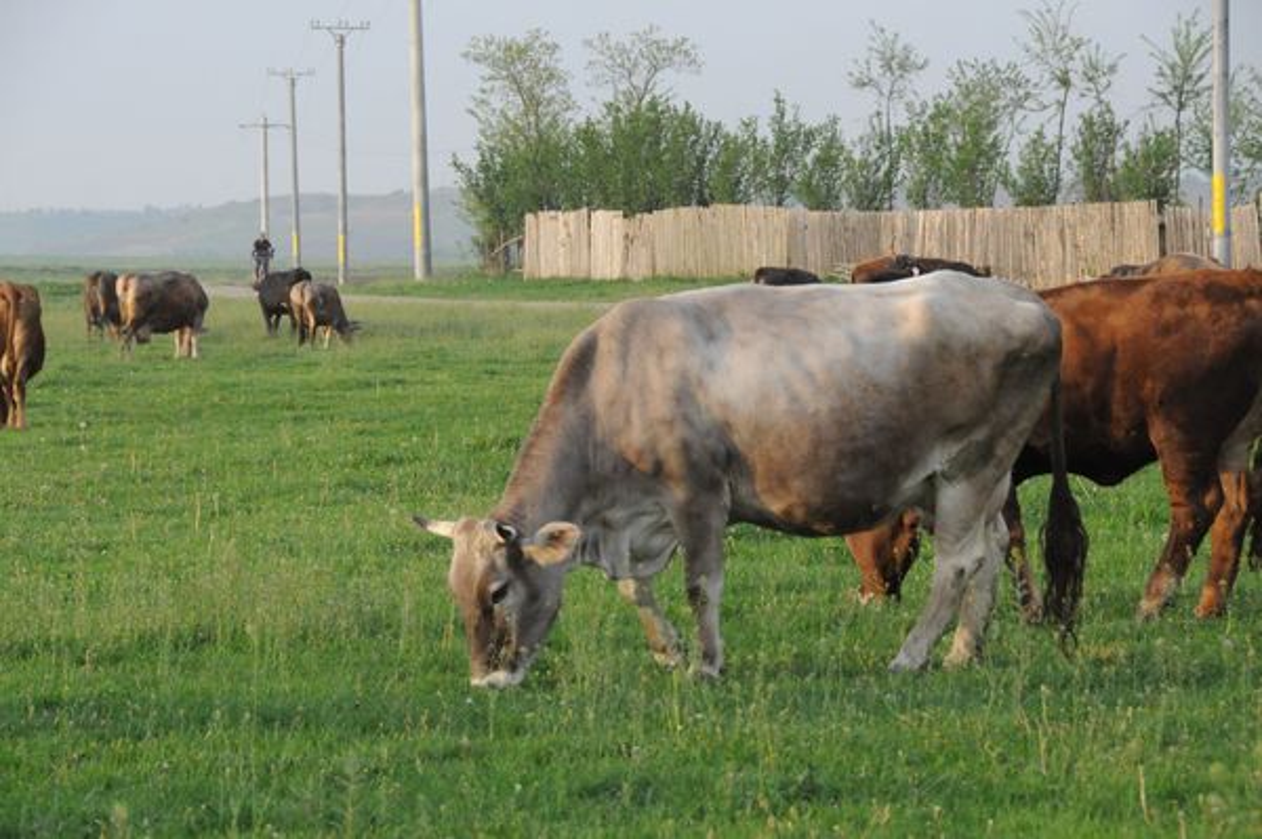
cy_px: 420
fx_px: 5517
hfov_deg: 13.1
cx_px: 631
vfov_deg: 8.7
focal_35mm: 158
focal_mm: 105
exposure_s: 1/1600
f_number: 10
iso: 3200
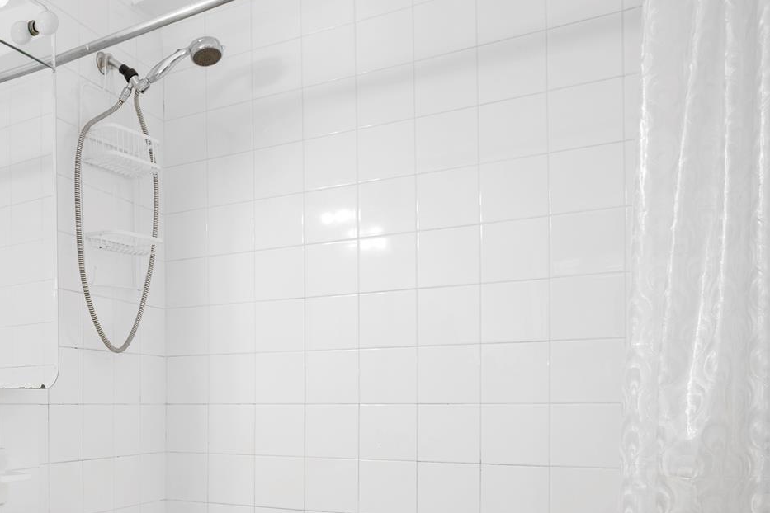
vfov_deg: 36.5
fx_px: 749
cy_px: 416
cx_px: 45
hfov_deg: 47.5
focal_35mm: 35
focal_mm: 17
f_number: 8
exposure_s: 1/1.25
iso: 100
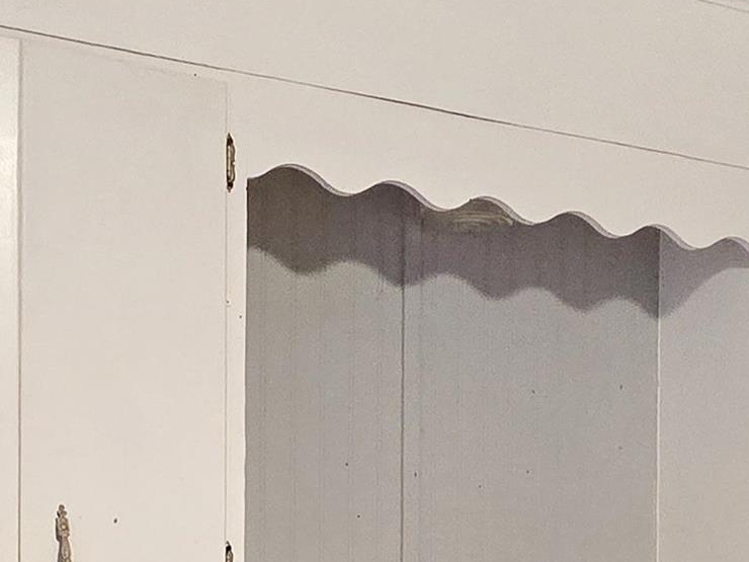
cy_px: 916
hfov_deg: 35.5
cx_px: 437
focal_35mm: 54
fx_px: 1168
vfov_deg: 21.2
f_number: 2.2
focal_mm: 2.2
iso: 1000
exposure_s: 1/60
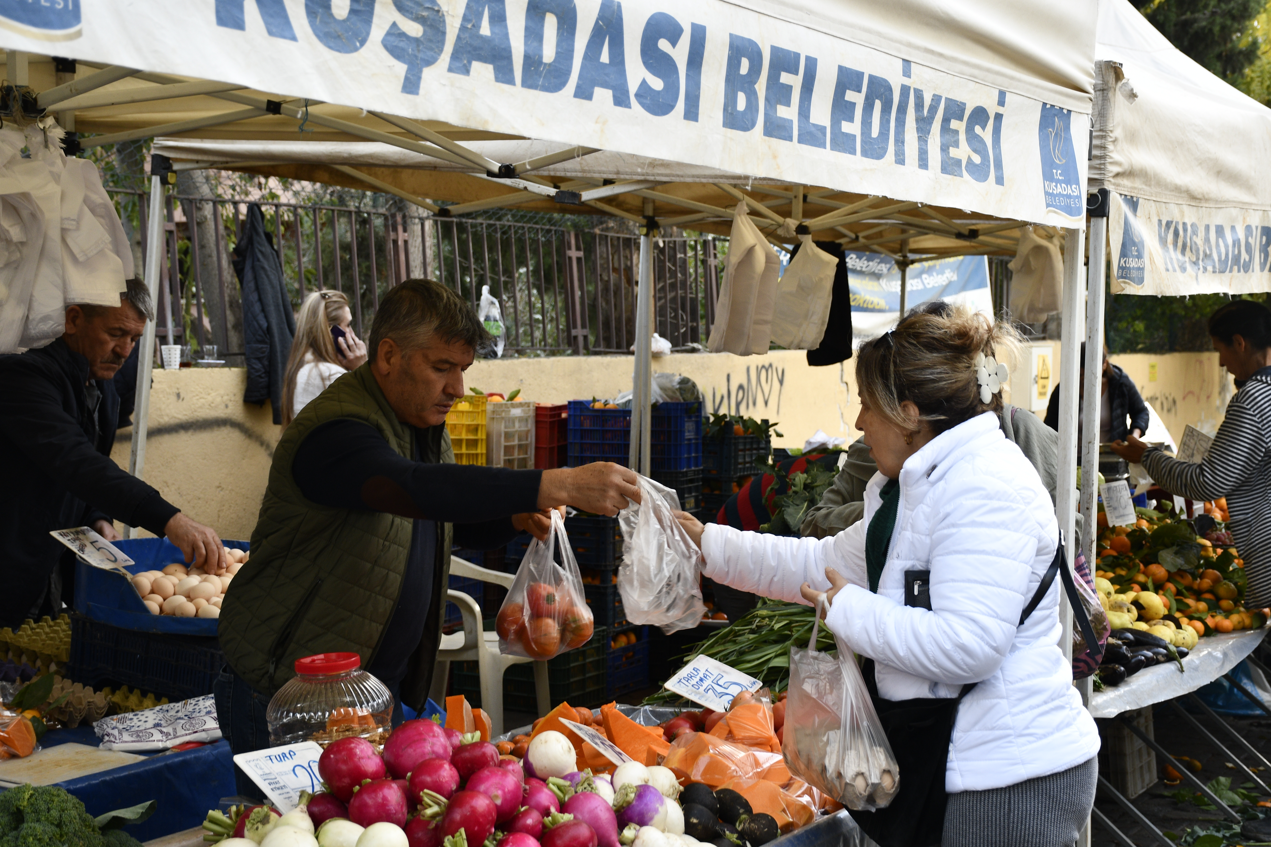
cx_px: 636
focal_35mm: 57
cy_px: 424
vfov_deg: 23.8
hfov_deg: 35.1
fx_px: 2012
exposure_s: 1/125
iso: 400
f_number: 5.6
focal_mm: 38
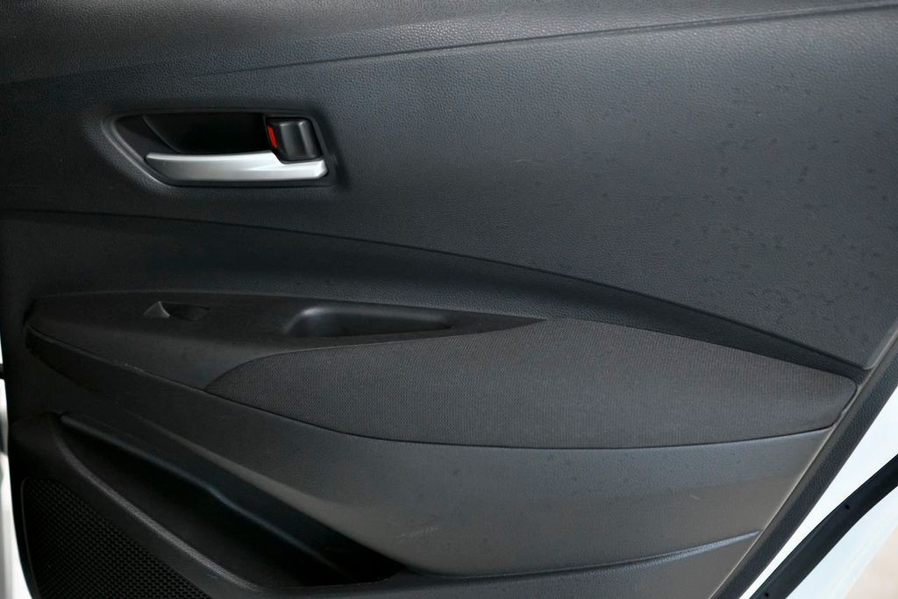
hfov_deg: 28.8
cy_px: 300
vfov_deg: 19.5
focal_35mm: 70
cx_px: 449
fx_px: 1746
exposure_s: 1/400
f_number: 3.5
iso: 2500
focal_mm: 70
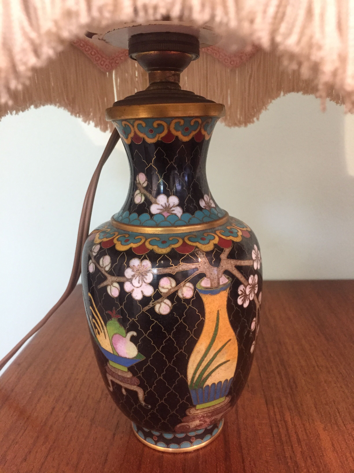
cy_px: 236
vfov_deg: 61.7
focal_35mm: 29
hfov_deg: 48.2
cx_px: 177
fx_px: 395
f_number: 2.2
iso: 250
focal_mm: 4.15
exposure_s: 1/25
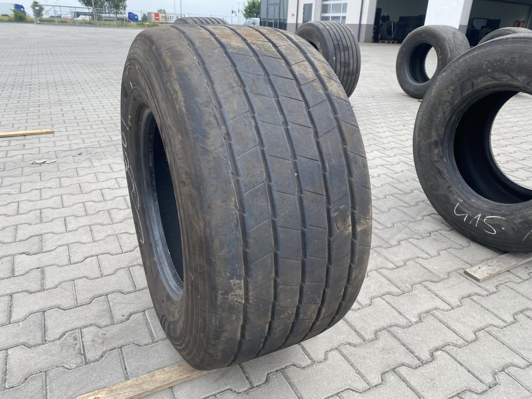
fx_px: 400
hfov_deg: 67.3
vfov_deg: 53.1
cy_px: 200
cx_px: 266
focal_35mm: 26
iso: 32
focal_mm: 4.25
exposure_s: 1/733
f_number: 1.8
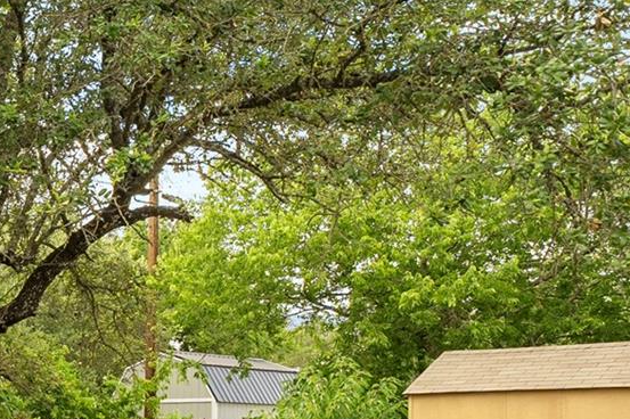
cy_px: 484
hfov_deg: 24.6
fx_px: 1102
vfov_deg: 20.3
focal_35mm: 63
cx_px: -318
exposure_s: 1/15
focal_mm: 17
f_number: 8
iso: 160
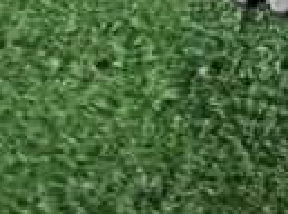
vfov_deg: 9.5
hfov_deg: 11.8
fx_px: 1162
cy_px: -272
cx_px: 661
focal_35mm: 140
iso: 3200
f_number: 2.3
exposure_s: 1/200
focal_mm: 5.4
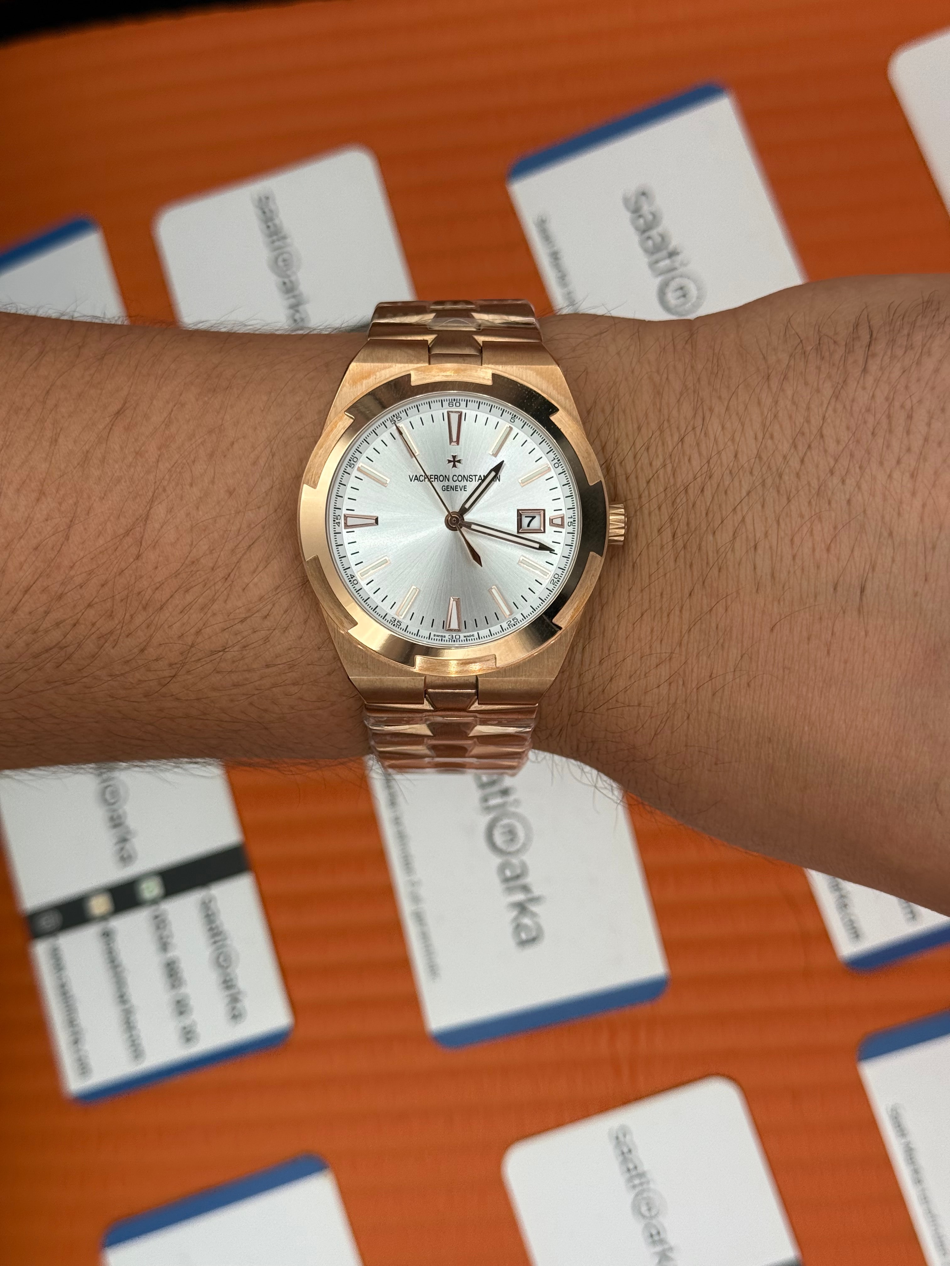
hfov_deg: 30.3
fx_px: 1756
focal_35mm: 48
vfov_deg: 39.7
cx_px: 475
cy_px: 633
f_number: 1.78
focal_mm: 6.76
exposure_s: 1/802
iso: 64
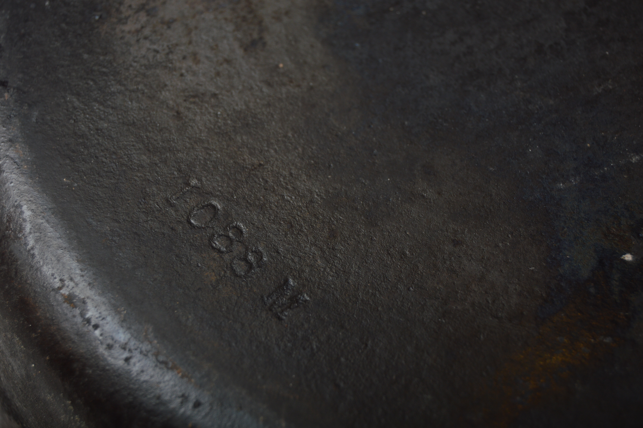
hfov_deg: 28.1
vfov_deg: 18.9
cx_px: 322
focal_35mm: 72
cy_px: 214
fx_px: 1285
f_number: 5.3
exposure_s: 1/200
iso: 200
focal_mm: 48
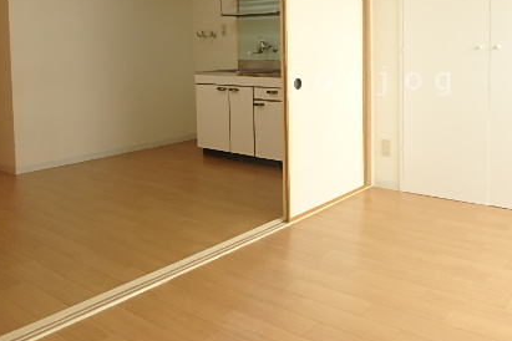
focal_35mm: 34
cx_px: 372
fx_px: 484
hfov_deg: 53.7
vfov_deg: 37.8
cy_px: 81
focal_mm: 3.7
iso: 200
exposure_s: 1/50
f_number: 3.5
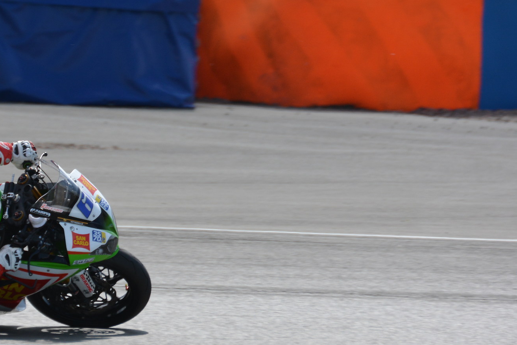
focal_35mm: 822
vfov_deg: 1.7
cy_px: 255
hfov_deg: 2.5
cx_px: 129
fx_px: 11804
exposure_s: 1/1600
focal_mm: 300
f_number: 6.3
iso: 400
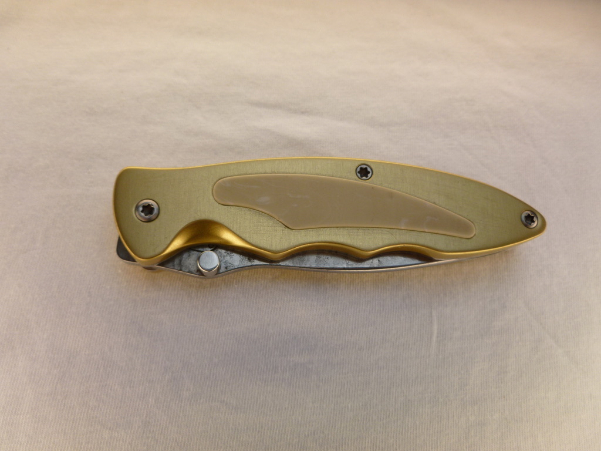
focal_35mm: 28
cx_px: 300
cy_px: 226
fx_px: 486
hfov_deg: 63.4
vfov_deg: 49.7
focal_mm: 5
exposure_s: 1/320
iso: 100
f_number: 3.3
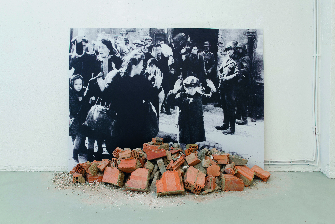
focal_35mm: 35
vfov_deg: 37.9
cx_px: 168
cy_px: 112
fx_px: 326
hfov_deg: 54.4
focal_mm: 35
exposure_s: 1/2.5
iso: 100
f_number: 10
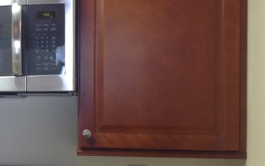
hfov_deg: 21.1
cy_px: 98
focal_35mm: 93
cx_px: -33
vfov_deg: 14.1
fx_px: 672
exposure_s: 1/15
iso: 100
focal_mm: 4.28
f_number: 2.4
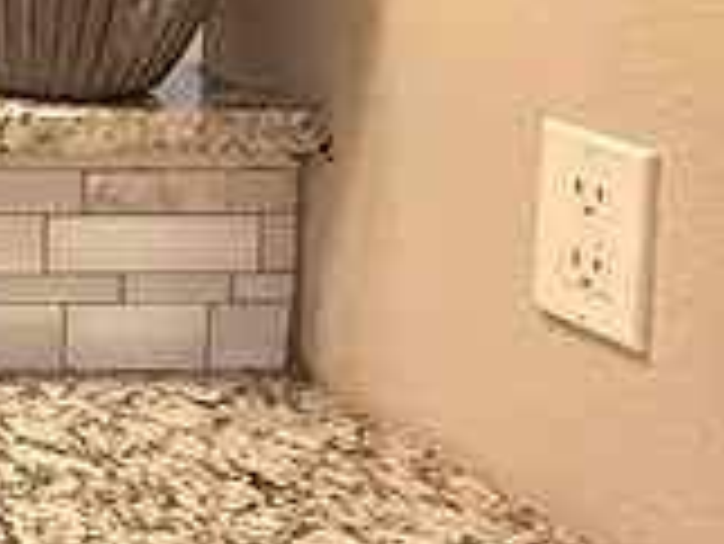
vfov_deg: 15.2
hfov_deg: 14.6
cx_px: -998
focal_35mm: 89
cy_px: -301
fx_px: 1863
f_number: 2.2
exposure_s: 1/120
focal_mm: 2.22
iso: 500
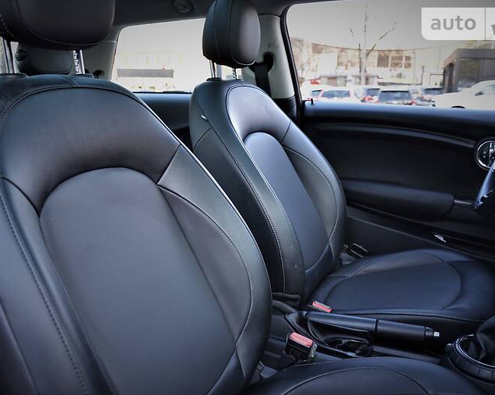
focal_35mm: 31
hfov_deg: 57.2
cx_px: 239
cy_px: 199
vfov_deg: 47.1
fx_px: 454
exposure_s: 1/60
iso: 450
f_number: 3.5
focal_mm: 18
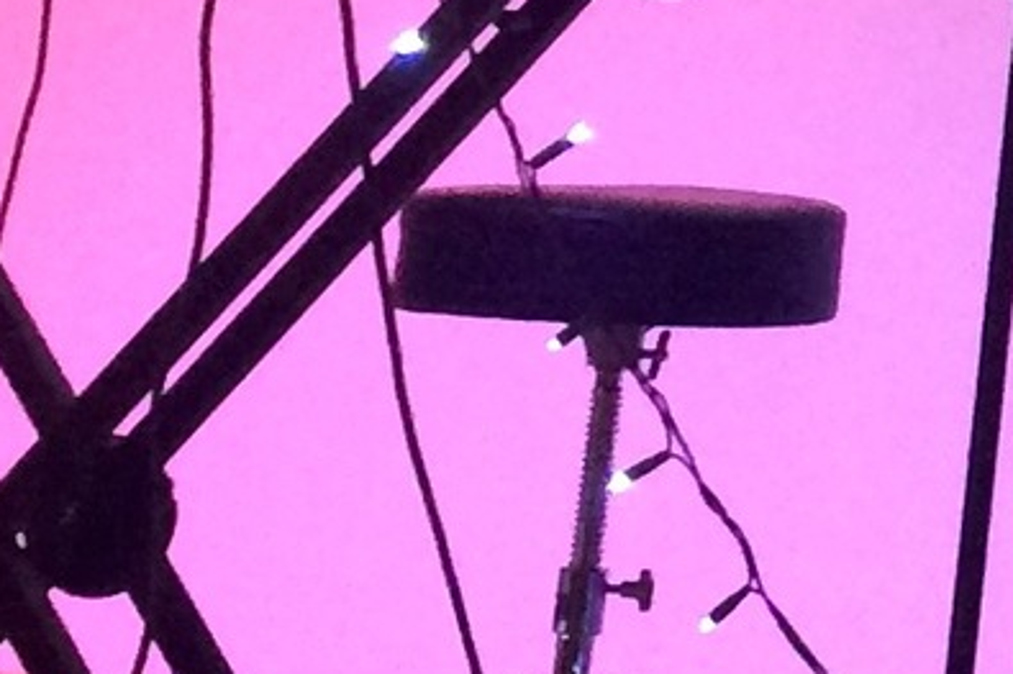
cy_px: -824
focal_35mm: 191
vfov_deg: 6.9
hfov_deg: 9.8
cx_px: 2211
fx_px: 5372
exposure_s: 1/33
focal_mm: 4.15
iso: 160
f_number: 2.2
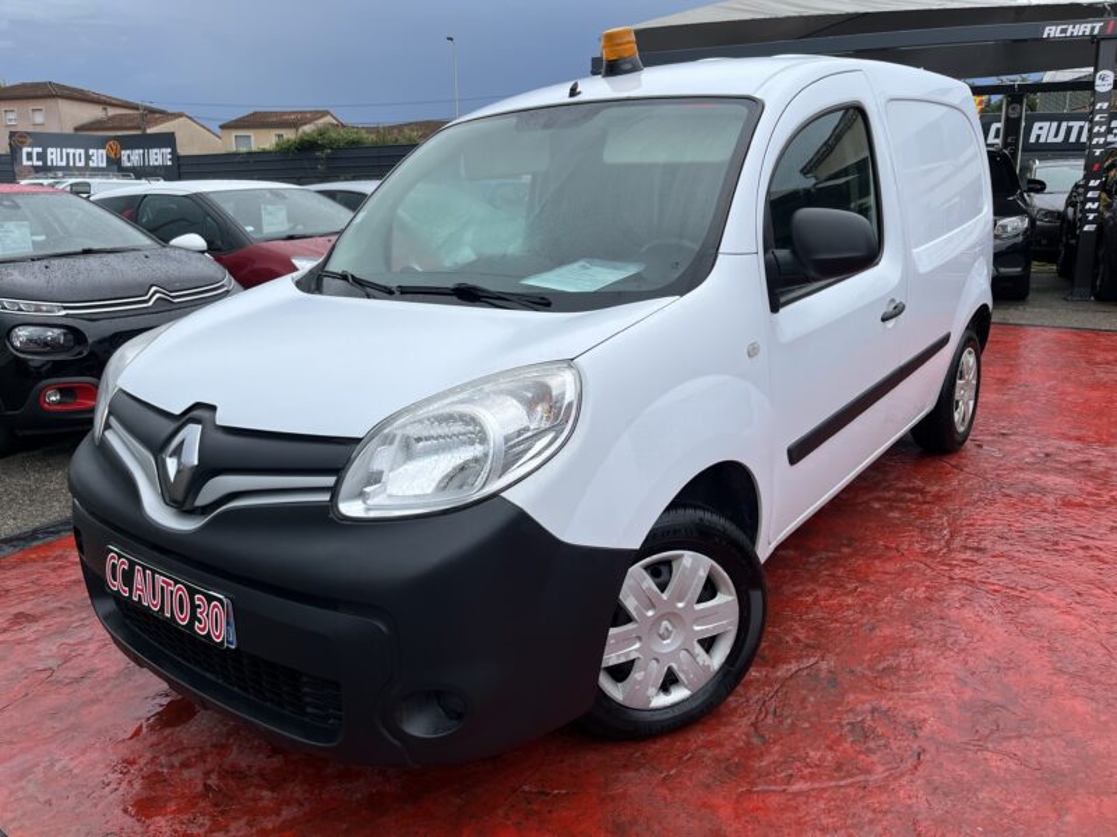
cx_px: 558
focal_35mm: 26
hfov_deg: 67.3
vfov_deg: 53.1
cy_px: 418
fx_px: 839
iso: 50
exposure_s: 1/1992
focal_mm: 5.1
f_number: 1.6
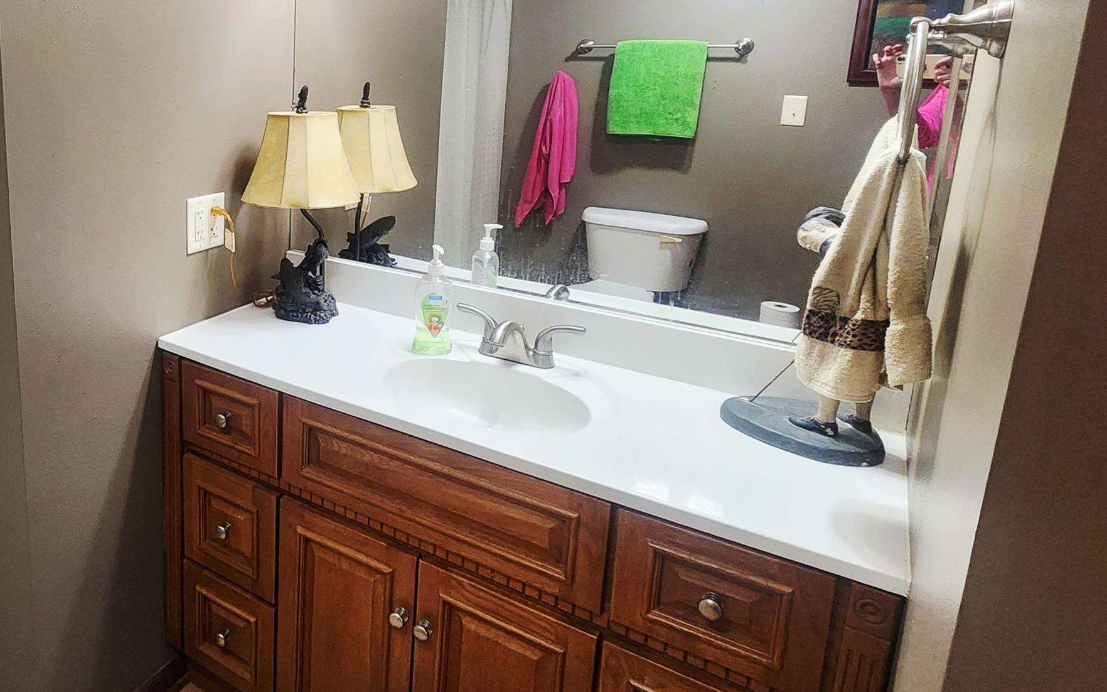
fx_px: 724
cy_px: 213
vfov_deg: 49.9
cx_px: 252
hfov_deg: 68.9
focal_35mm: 24
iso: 320
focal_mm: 2.2
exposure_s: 1/60.2
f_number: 2.2
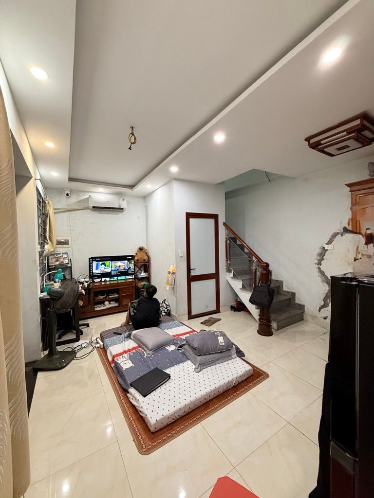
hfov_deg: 85.7
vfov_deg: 102.1
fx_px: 202
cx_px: 187
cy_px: 249
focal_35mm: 14
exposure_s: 1/50
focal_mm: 2.22
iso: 320
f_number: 2.2
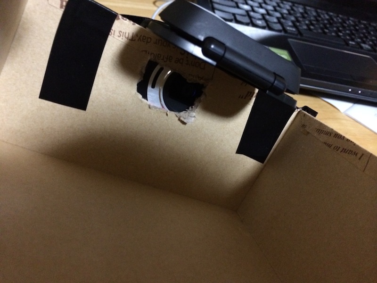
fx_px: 327
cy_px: 142
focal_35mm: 30
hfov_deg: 60.0
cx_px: 188
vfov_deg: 46.8
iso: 400
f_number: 2.2
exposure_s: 1/15
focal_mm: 4.12
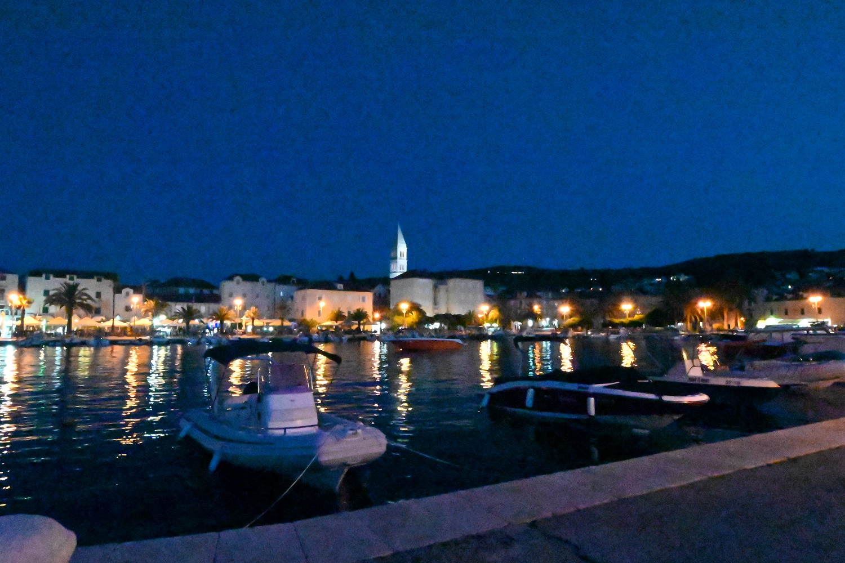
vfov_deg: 59.5
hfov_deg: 81.2
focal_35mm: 21
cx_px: 422
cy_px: 282
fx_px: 493
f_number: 22
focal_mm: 14
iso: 51200
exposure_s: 1/13
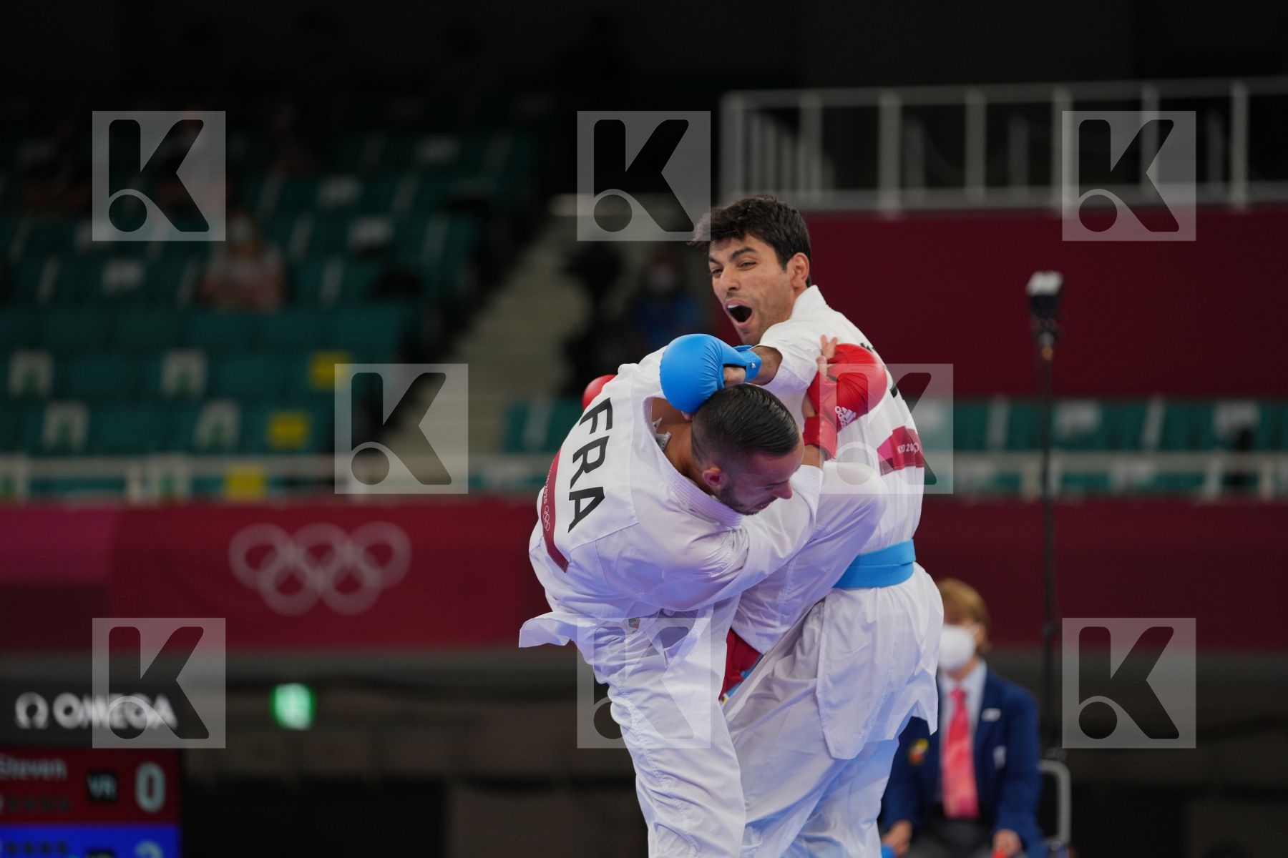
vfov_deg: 7.3
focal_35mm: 187
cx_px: 644
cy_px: 429
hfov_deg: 11.0
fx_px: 6690
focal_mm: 187
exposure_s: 1/1000
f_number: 2.8
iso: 500
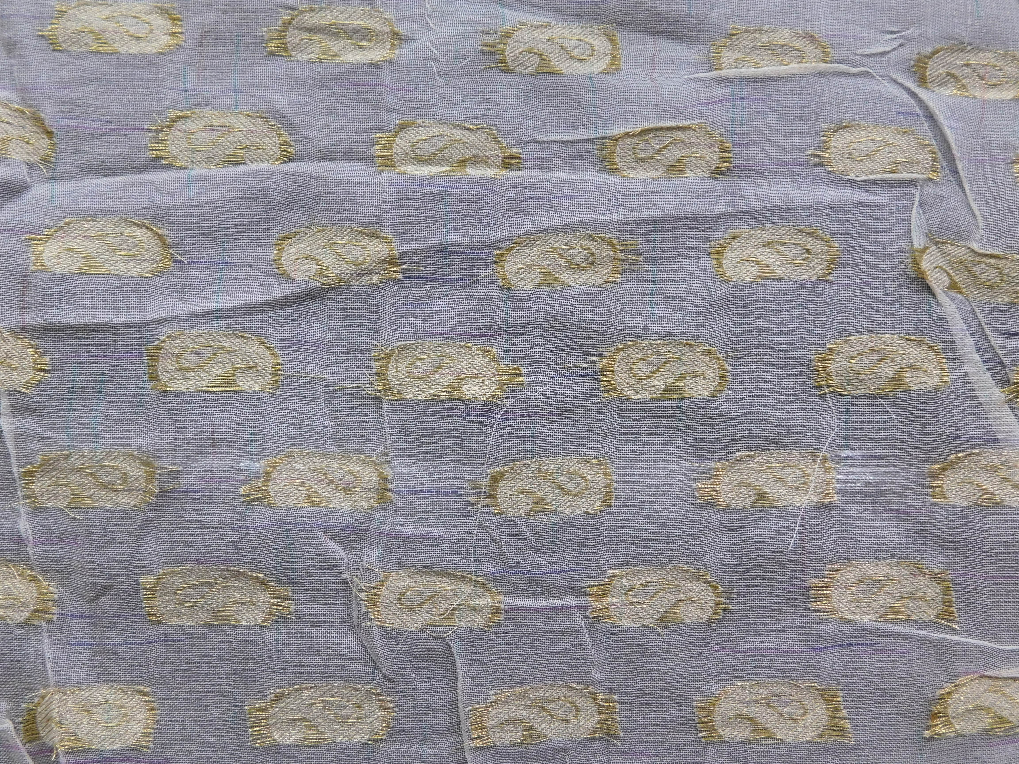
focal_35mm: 30
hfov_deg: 60.0
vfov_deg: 46.8
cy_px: 382
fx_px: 883
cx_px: 510
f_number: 3.2
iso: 400
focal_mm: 5.3
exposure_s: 1/25
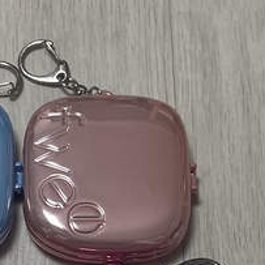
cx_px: 17
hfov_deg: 24.5
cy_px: 270
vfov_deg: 24.1
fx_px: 589
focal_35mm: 68
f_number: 1.6
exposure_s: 1/120
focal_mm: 4.2
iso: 125
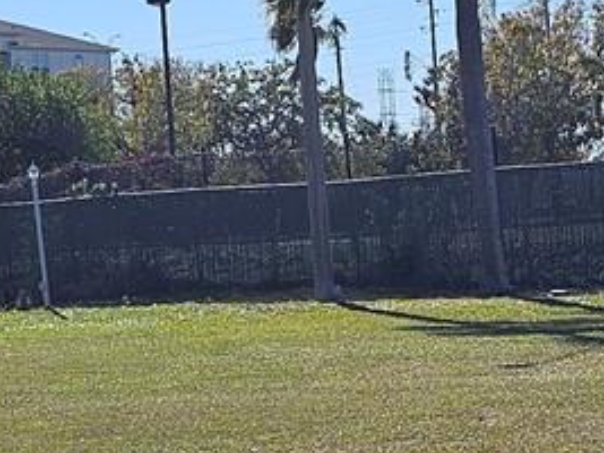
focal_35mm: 138
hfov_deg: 14.2
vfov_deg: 10.7
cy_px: 390
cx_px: 482
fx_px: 2407
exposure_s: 1/1672
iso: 12
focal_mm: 6.3
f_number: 1.7
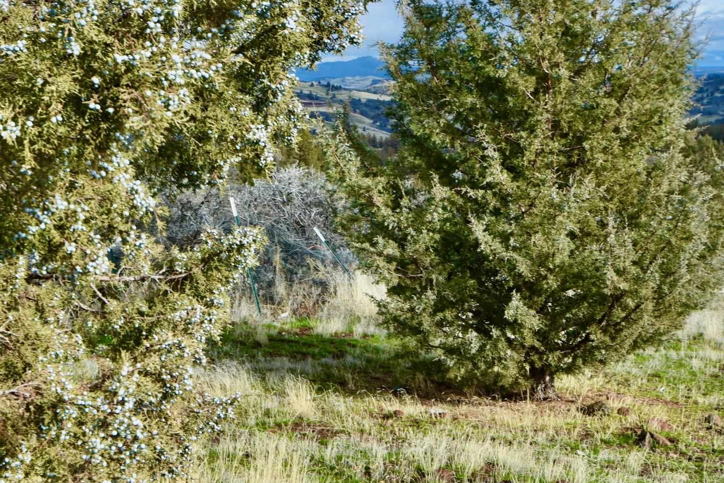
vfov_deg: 22.2
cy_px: 300
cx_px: 212
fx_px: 1227
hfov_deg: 32.4
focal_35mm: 61
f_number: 8
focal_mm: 24
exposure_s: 1/160
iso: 100
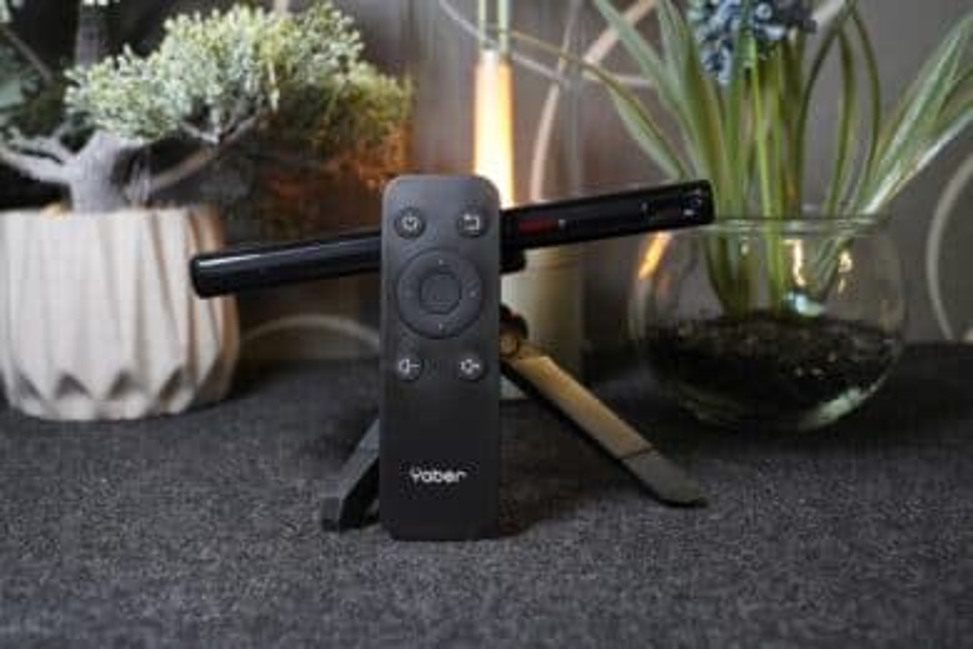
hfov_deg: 40.3
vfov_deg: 27.5
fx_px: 1324
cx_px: 486
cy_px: 324
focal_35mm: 49
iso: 3200
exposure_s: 1/50
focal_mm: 49
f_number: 8
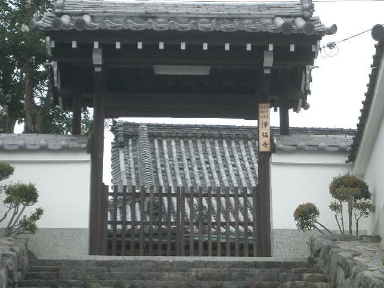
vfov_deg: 14.0
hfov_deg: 18.5
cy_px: 145
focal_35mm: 106
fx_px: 1176
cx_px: 192
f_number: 4.8
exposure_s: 1/160
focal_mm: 17.4
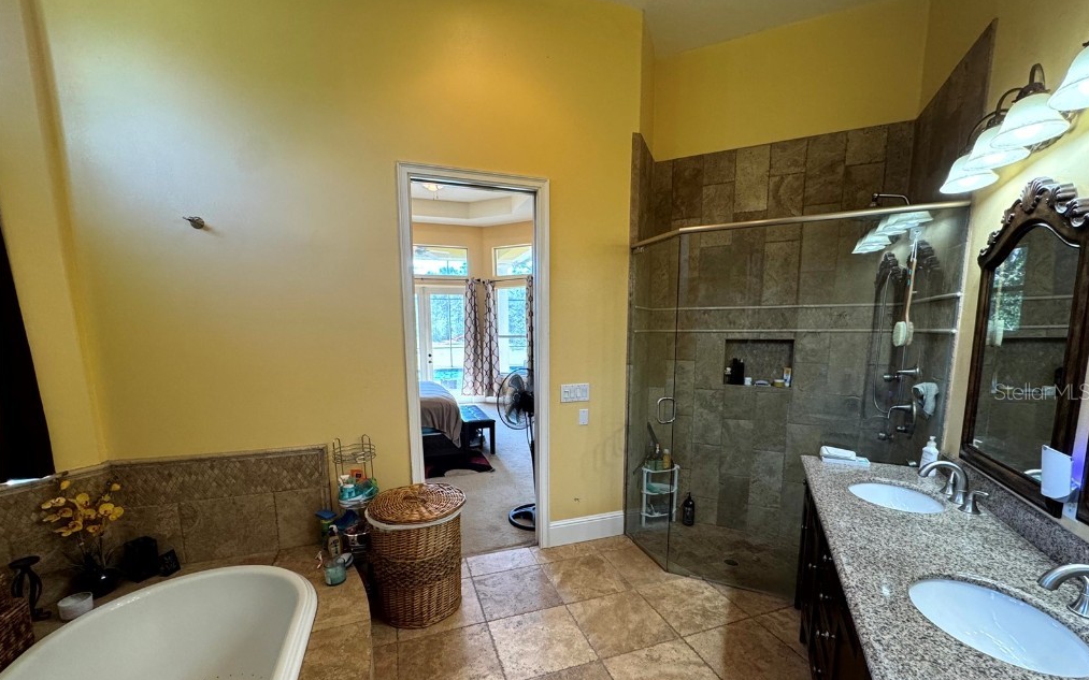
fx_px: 445
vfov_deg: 74.3
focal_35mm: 15
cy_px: 391
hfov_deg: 101.5
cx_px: 545
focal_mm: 2.22
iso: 250
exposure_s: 1/120
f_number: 2.2
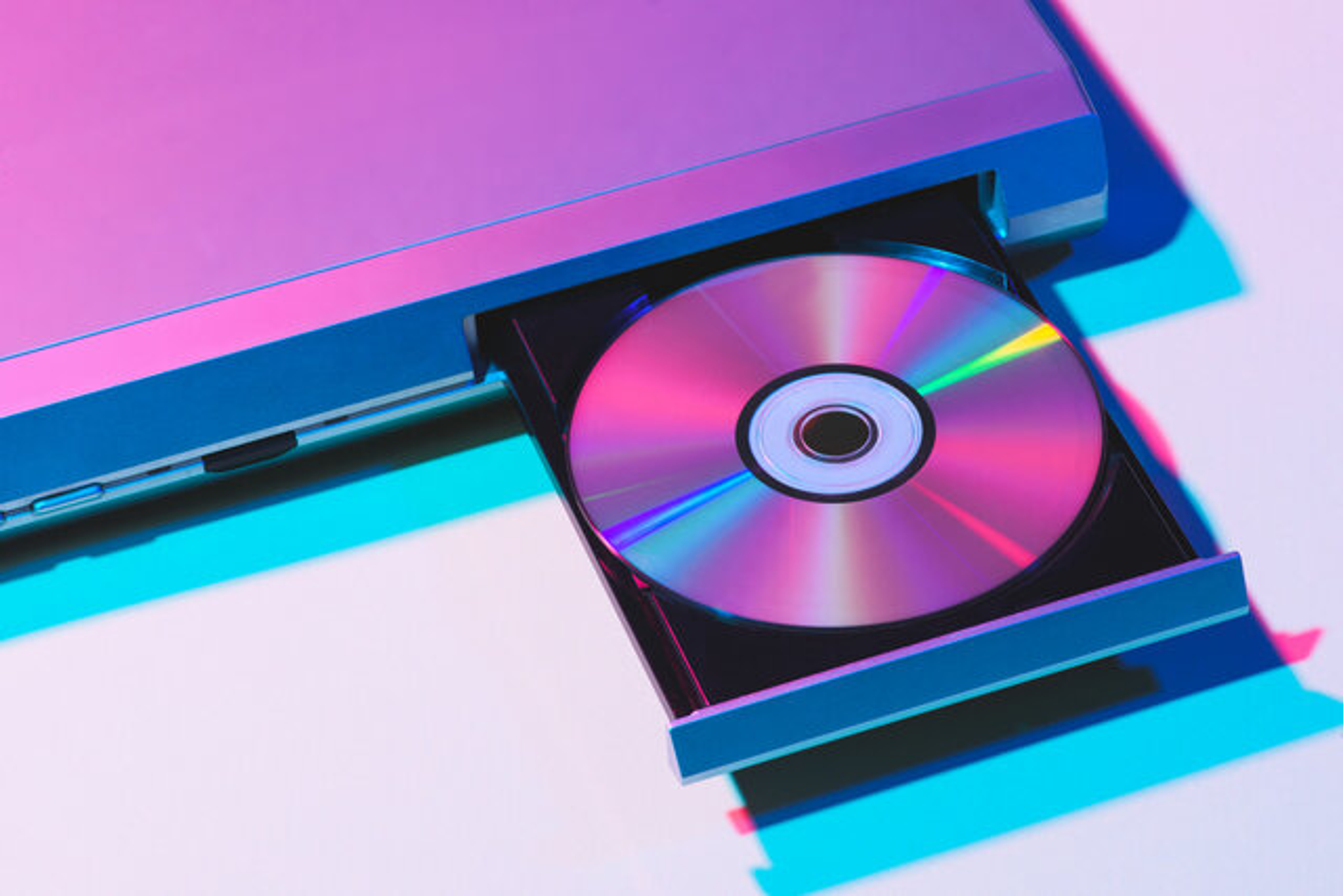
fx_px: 3918
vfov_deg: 13.0
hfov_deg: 19.5
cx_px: 672
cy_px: 448
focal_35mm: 105
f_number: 18
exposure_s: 1/125
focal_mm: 105
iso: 400
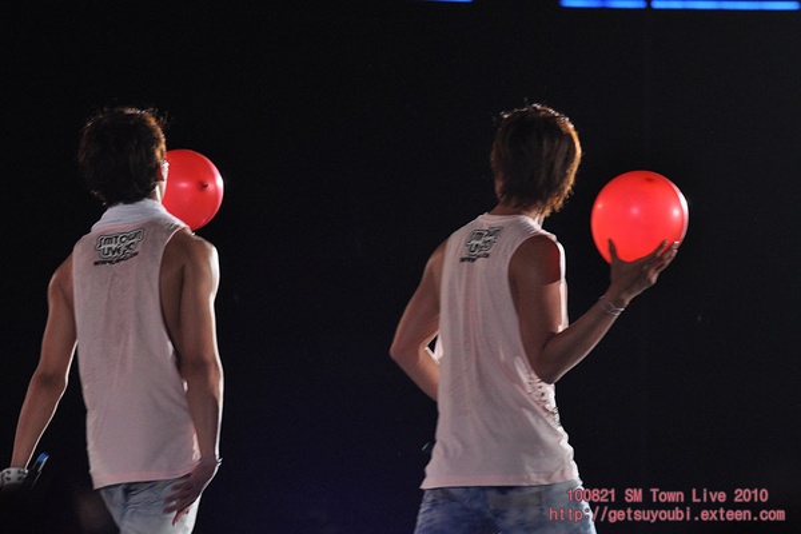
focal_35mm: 153
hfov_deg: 13.4
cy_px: 267
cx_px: 400
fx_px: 3404
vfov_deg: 9.0
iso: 1000
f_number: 4.5
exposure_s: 1/160
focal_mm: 102
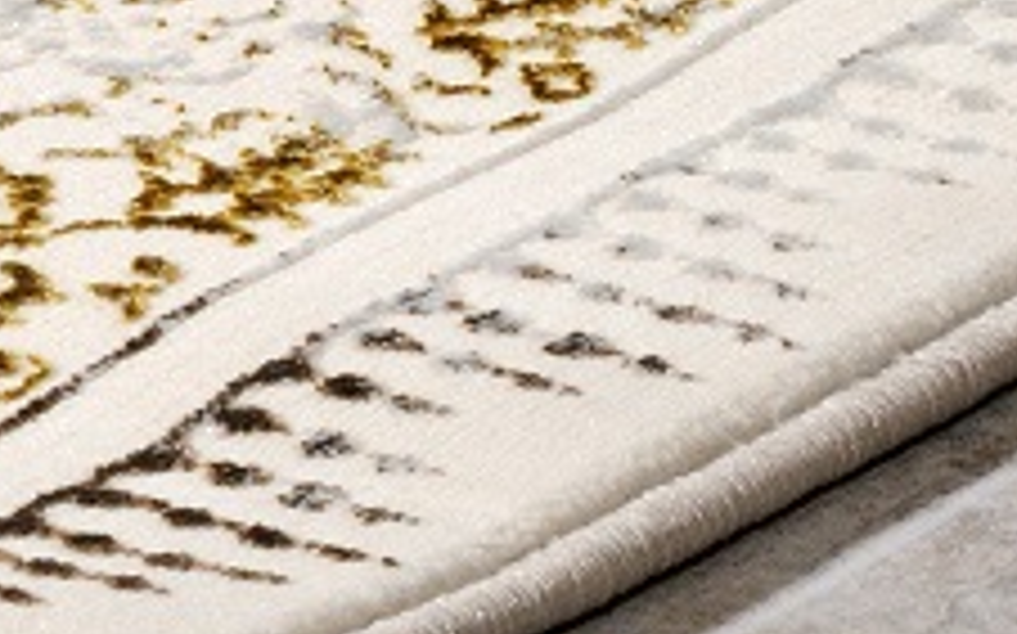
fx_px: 13060
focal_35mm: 471
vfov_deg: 2.8
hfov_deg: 4.4
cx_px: -212
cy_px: -436
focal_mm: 65
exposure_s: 1/125
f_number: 22
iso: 500
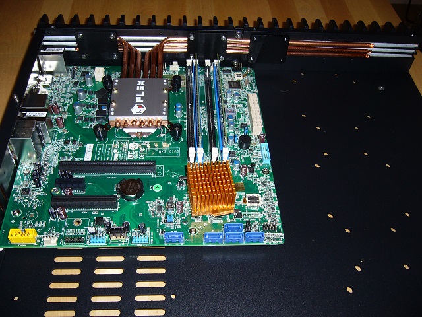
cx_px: 211
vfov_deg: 40.7
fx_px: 427
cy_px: 158
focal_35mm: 35
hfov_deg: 52.6
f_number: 2.8
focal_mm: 5.8
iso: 80
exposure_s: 1/30
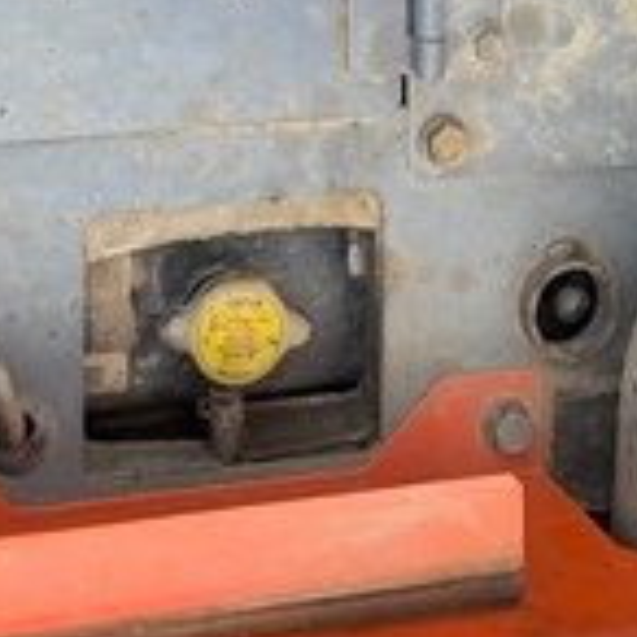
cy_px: -585
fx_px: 2269
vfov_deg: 13.8
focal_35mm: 109
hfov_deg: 15.8
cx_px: 85
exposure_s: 1/244
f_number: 1.78
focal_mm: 6.76
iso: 64
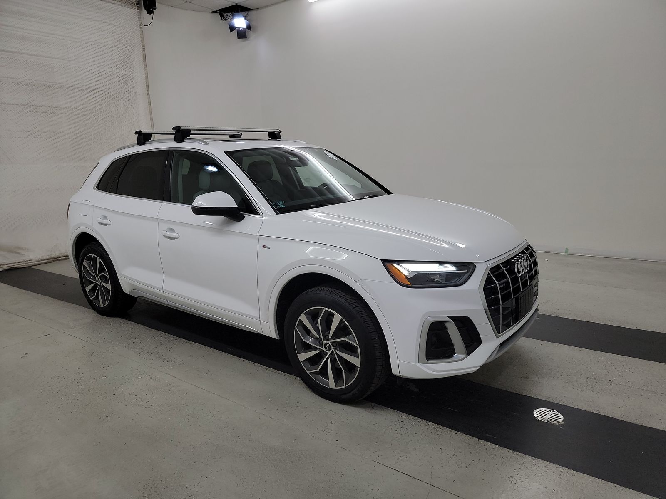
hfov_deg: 71.6
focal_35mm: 24
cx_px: 333
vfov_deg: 56.8
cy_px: 250
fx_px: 462
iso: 124
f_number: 1.8
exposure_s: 1/59
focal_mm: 6.7
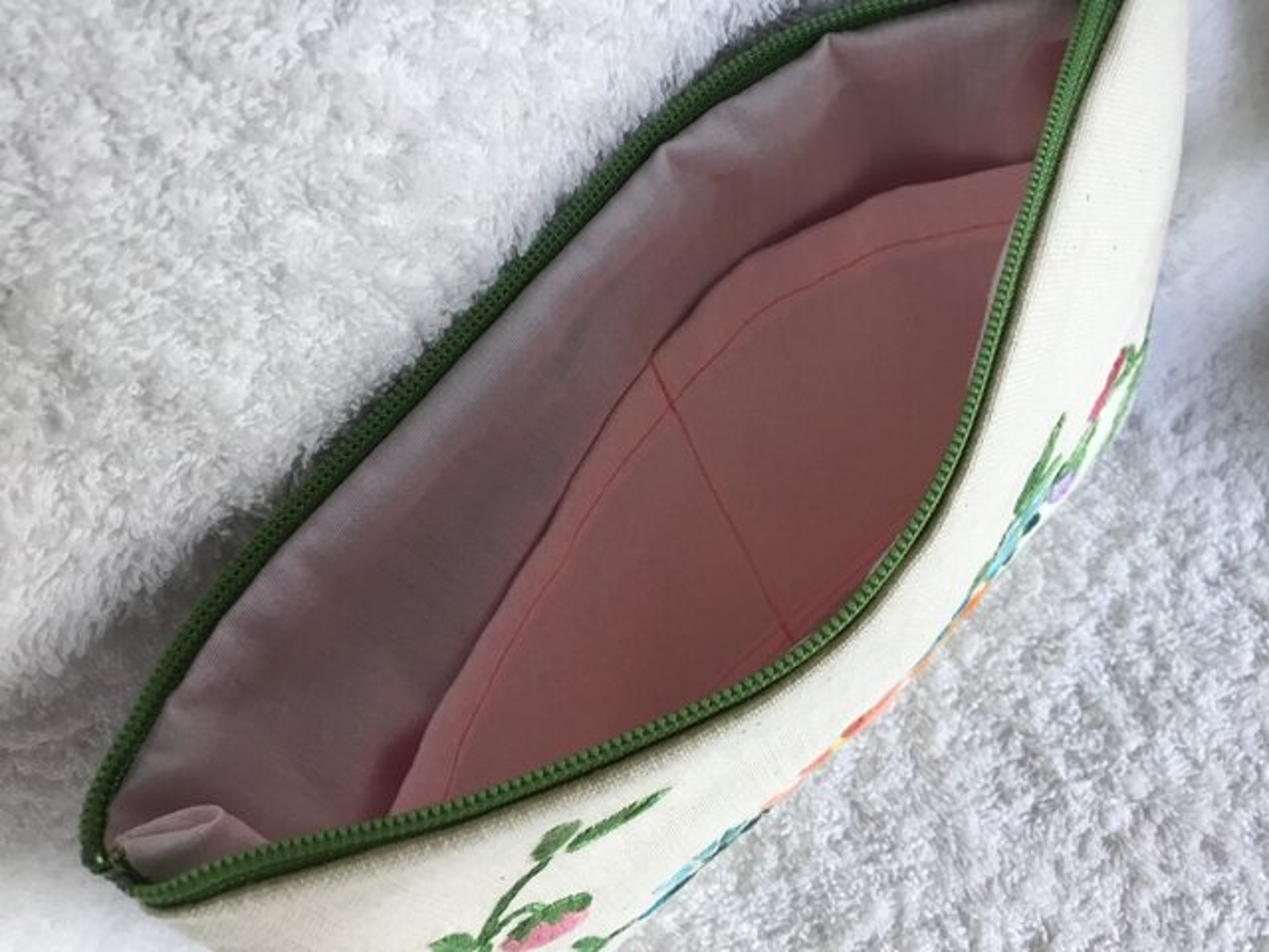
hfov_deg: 58.4
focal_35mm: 31
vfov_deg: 45.4
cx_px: 634
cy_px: 476
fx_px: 1136
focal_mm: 3.3
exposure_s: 1/30
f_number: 2.4
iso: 40
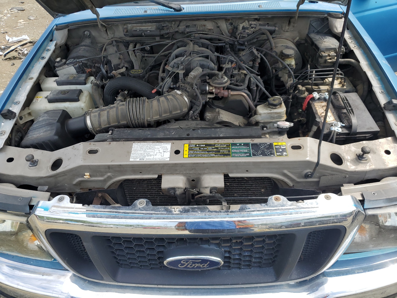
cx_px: 198
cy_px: 149
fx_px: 298
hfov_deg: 67.3
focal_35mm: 26
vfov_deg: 53.1
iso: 50
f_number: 1.5
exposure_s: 1/1429
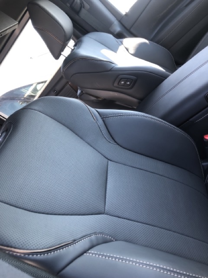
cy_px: 139
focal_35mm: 28
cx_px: 104
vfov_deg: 63.4
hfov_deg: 49.7
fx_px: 224
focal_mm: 3.99
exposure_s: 1/30
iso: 32
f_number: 1.8
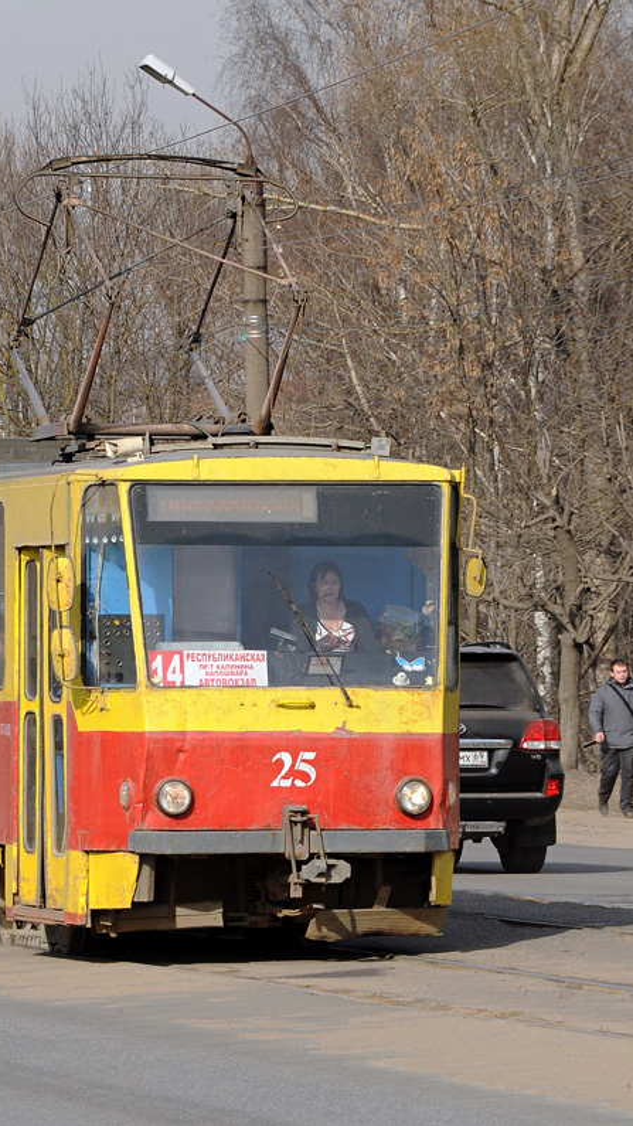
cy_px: 563
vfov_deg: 8.7
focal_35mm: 249
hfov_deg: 4.9
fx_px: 7426
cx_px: 157
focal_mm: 105
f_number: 11
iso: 320
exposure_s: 1/500
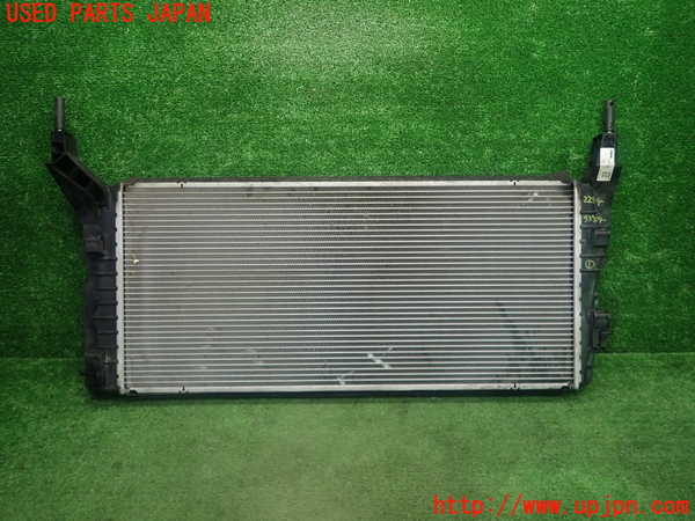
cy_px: 260
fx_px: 502
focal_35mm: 25
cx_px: 348
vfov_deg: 54.9
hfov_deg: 69.4
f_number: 2
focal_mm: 4.5
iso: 200
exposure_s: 1/60
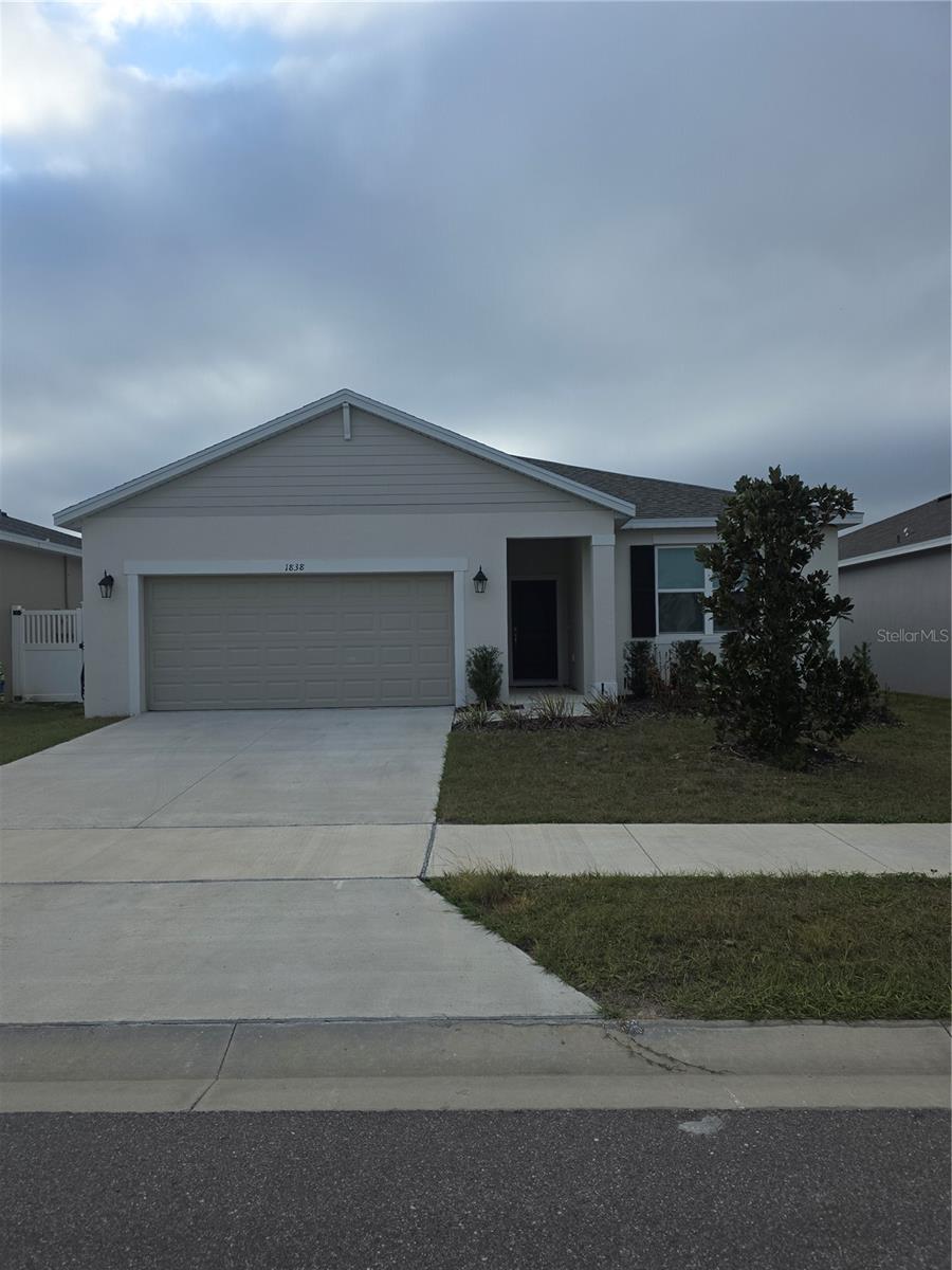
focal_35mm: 23
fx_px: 843
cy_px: 635
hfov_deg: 58.9
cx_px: 476
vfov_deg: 73.9
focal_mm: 6.3
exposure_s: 1/775
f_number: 1.7
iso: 12
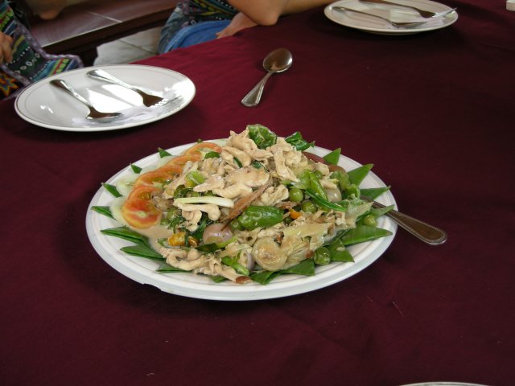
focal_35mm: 48
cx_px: 258
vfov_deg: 30.3
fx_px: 714
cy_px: 193
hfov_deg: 39.7
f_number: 3.1
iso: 64
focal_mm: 10.1
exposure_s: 1/37.3
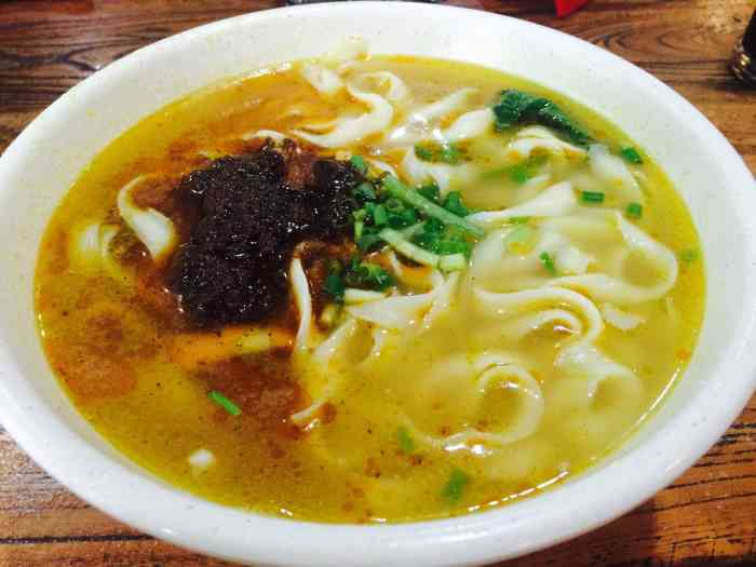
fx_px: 633
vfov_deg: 48.2
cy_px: 284
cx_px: 378
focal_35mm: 29
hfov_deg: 61.7
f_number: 2.2
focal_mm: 4.15
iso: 250
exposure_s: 1/33
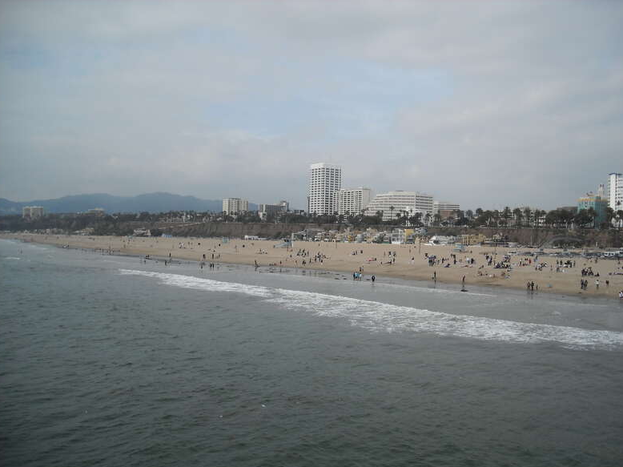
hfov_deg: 51.4
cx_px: 312
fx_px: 648
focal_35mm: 36
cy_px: 239
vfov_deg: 39.6
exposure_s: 1/337
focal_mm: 5.7
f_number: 5.6
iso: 64
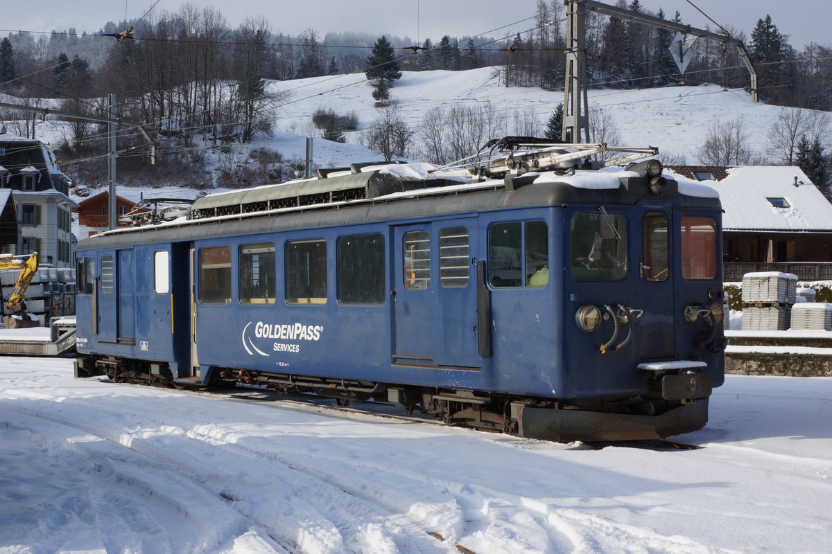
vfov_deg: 25.8
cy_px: 277
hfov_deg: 37.9
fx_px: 1213
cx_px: 416
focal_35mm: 52
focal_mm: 35
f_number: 16
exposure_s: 1/160
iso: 200
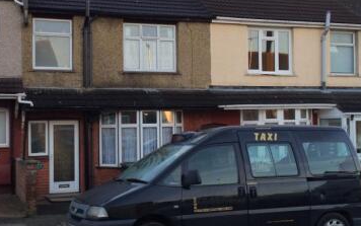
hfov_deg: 38.5
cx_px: 129
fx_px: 512
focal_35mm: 52
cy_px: 115
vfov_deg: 24.9
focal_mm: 4.12
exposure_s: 1/124
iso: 32
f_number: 2.2
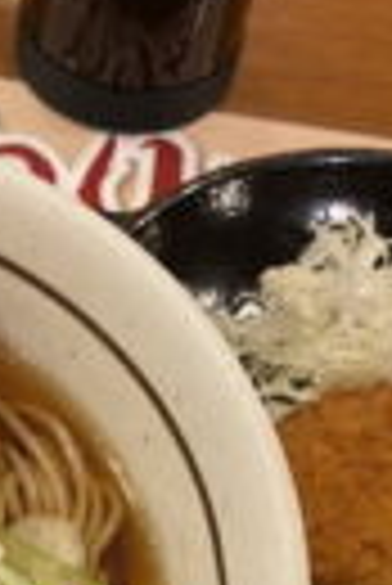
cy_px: 601
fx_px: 1271
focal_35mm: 78
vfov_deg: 24.6
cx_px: -92
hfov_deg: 16.7
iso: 250
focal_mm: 4.25
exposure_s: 1/50
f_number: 1.8
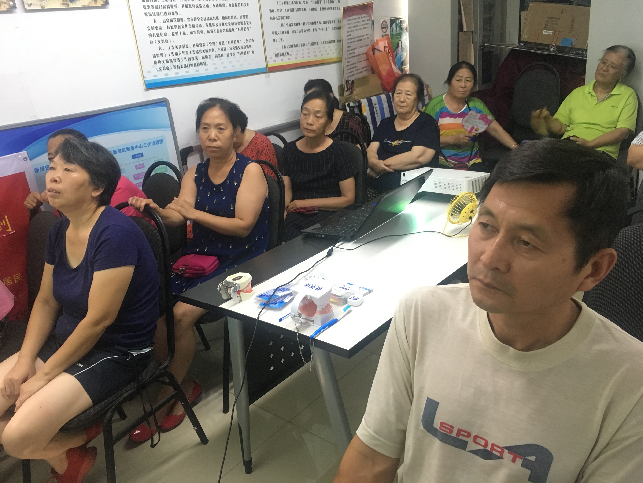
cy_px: 242
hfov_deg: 61.7
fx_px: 539
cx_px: 322
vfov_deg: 48.2
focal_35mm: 29
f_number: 2.2
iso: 200
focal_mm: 4.15
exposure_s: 1/33
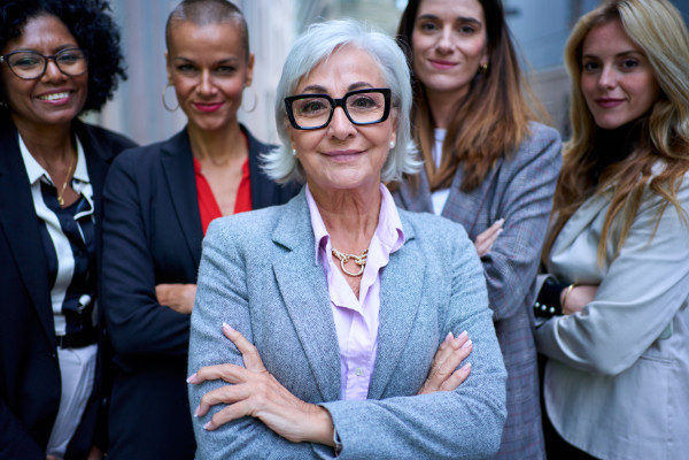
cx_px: 344
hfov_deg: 54.4
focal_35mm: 35
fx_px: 670
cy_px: 230
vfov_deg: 37.9
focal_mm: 35
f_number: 1.8
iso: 250
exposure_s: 1/160
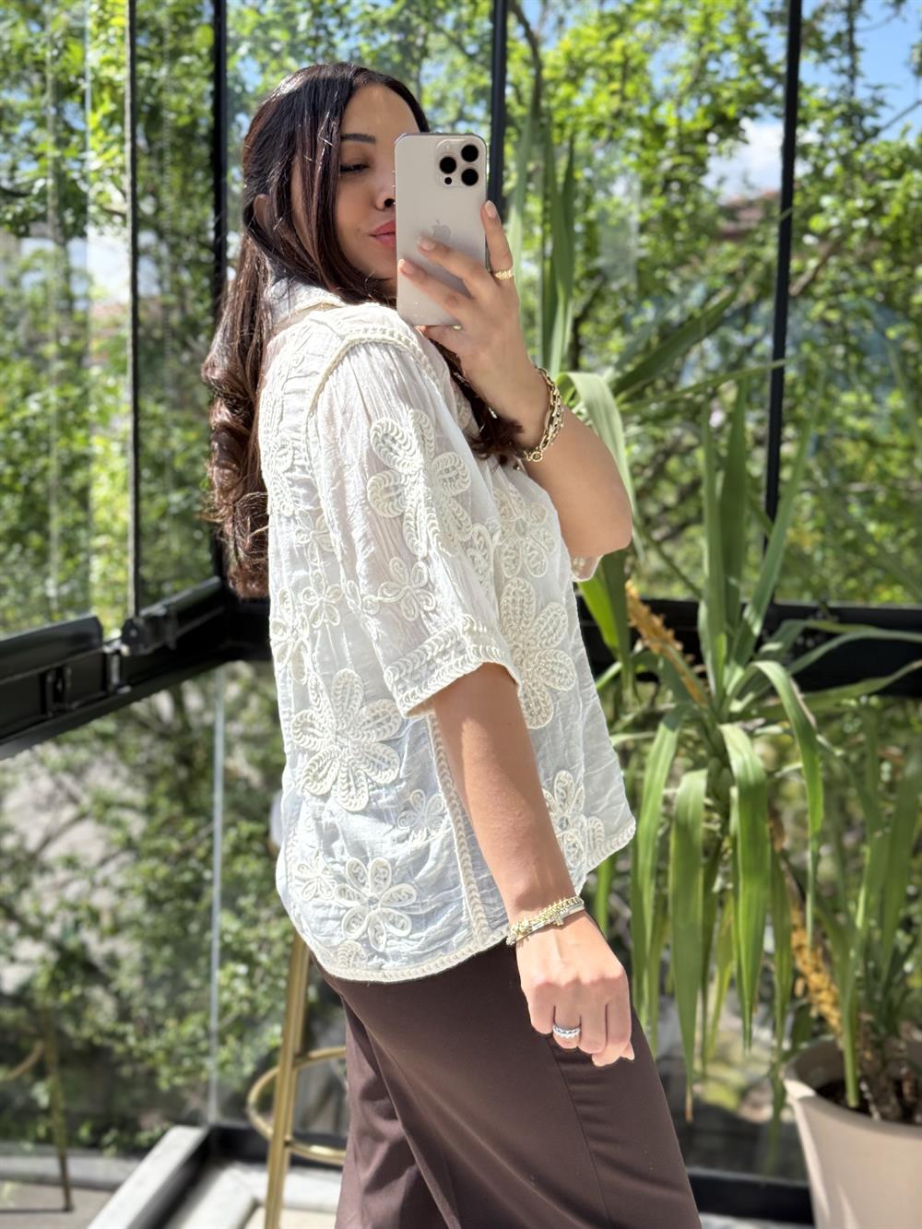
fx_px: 1704
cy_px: 614
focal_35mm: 48
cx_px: 461
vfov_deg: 39.7
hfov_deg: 30.3
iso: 64
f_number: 1.78
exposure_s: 1/646
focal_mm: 6.76
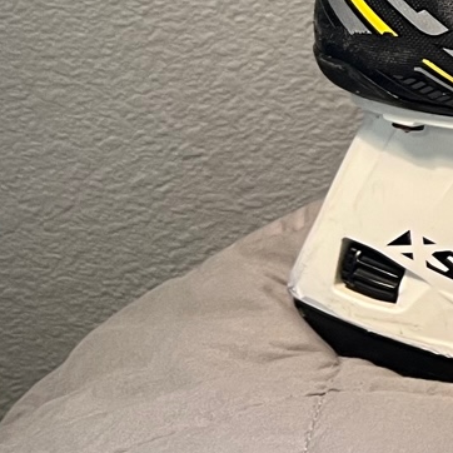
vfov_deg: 13.1
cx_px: 1004
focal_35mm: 128
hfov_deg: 11.7
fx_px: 1895
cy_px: -165
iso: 125
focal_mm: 5.7
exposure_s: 1/60
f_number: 1.5
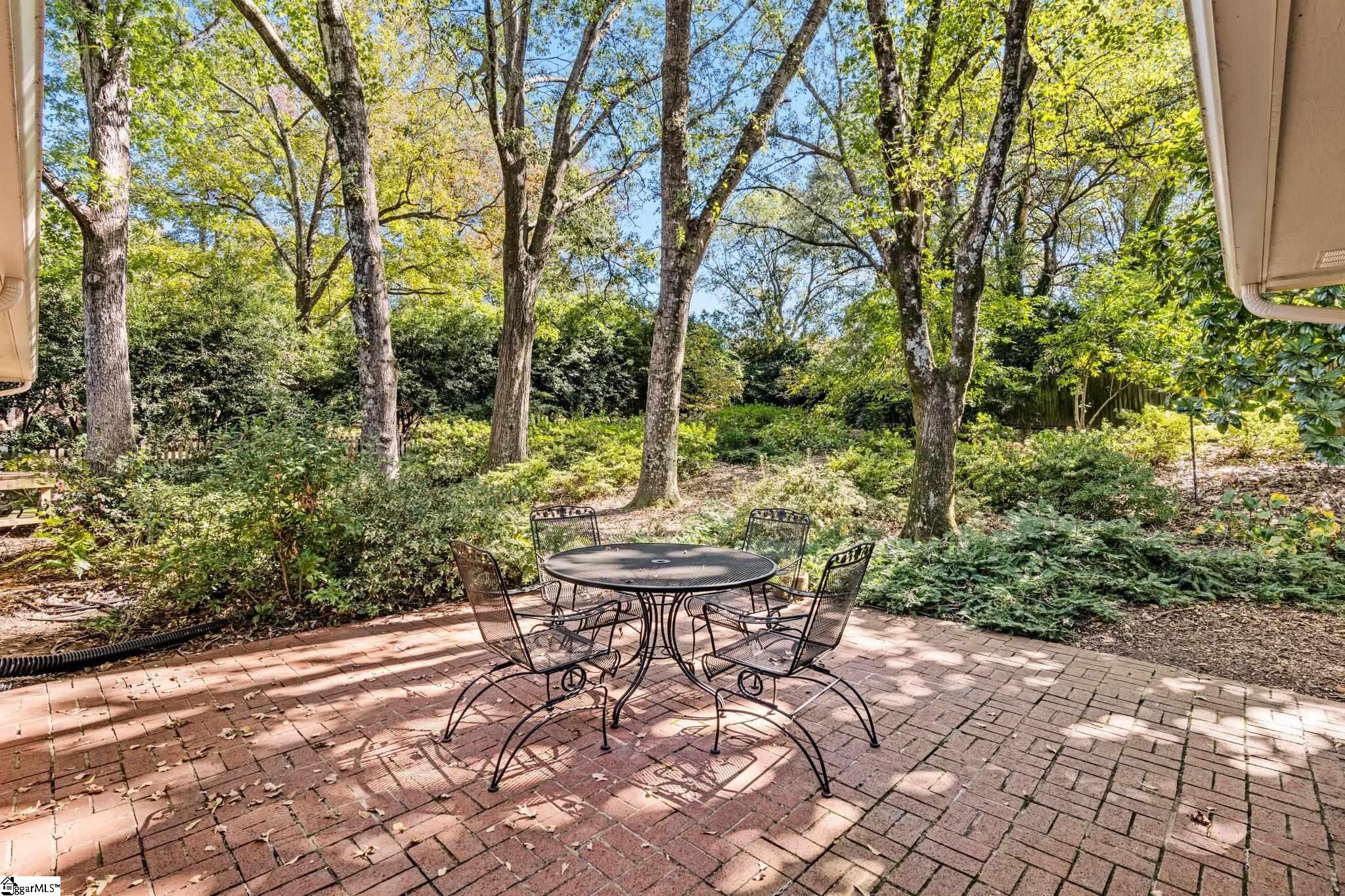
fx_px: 598
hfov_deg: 96.7
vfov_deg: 73.7
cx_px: 672
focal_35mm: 16
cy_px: 448
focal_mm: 16
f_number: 8
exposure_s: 1/160
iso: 200
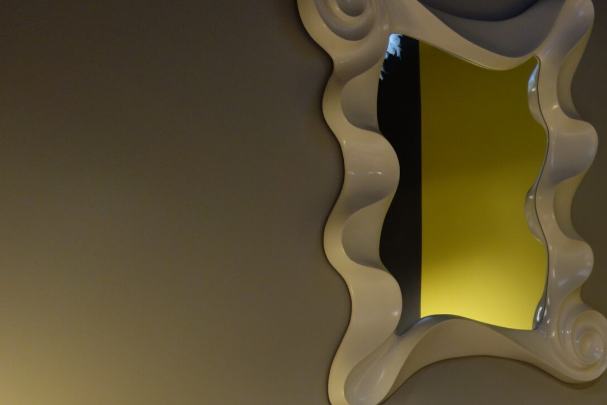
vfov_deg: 19.9
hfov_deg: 27.7
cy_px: 418
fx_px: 1113
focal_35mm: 66
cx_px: 679
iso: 200
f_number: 1.8
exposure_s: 1/30
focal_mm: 10.4
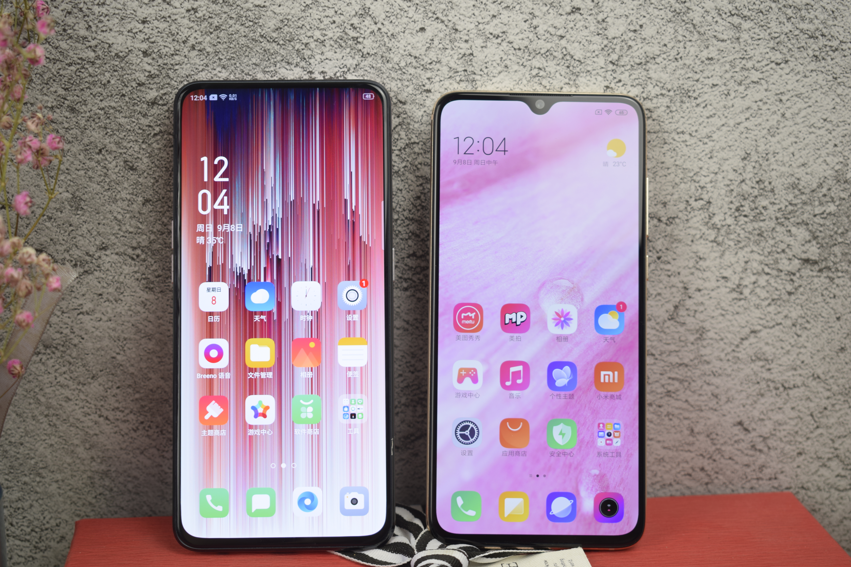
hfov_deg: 31.9
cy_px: 284
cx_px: 426
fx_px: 1489
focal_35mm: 63
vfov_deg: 21.6
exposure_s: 1/20
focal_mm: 42
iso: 100
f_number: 5
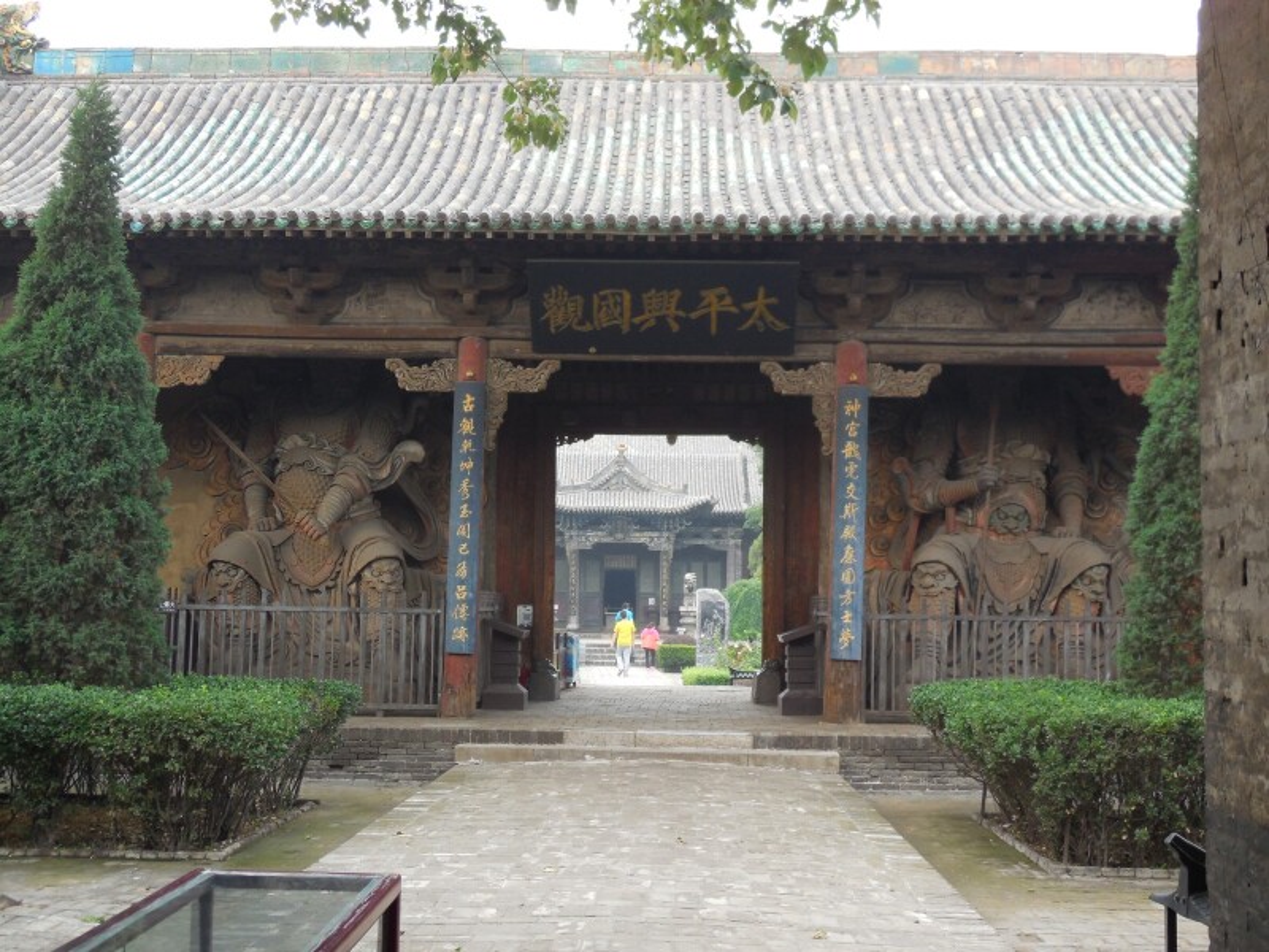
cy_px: 476
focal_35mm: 46
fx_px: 1686
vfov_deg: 31.5
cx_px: 634
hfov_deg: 41.2
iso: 125
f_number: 3.8
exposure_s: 1/80
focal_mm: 8.2
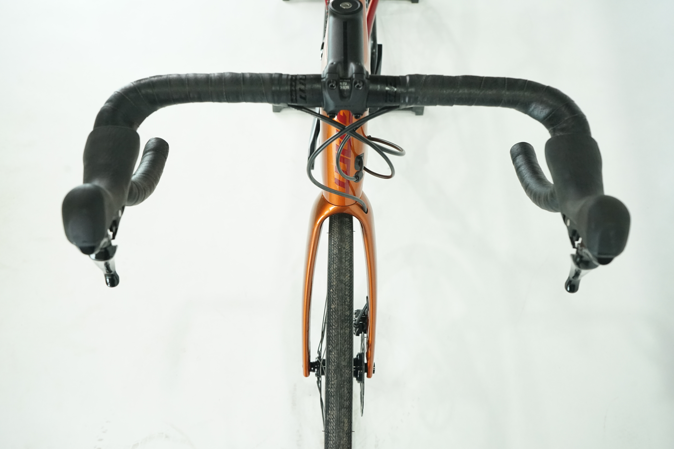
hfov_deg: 57.2
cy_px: 224
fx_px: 618
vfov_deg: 40.0
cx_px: 337
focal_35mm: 33
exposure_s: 1/200
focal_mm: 33
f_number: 7.1
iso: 3200
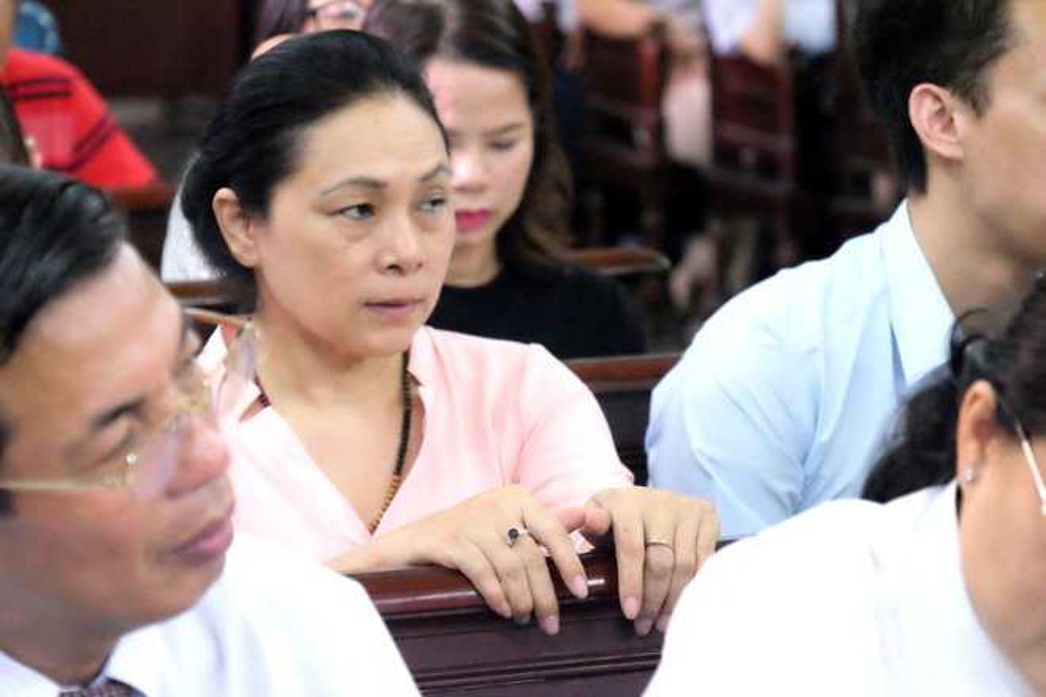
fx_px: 4300
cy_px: 348
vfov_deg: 9.3
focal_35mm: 148
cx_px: 523
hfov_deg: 13.9
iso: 12800
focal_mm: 98.6
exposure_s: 1/30
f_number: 5.6
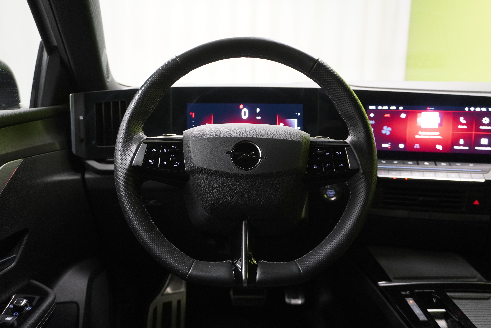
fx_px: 409
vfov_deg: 43.6
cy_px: 164
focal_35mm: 30
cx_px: 246
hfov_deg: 61.9
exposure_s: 1/30
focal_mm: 20
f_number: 4
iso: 1600
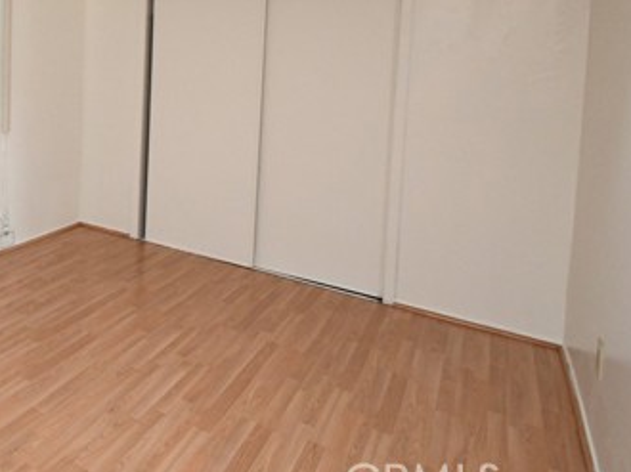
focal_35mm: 28
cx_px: 103
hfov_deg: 57.4
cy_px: 100
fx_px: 510
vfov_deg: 47.2
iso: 4000
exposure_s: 1/60
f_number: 5.6
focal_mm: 10
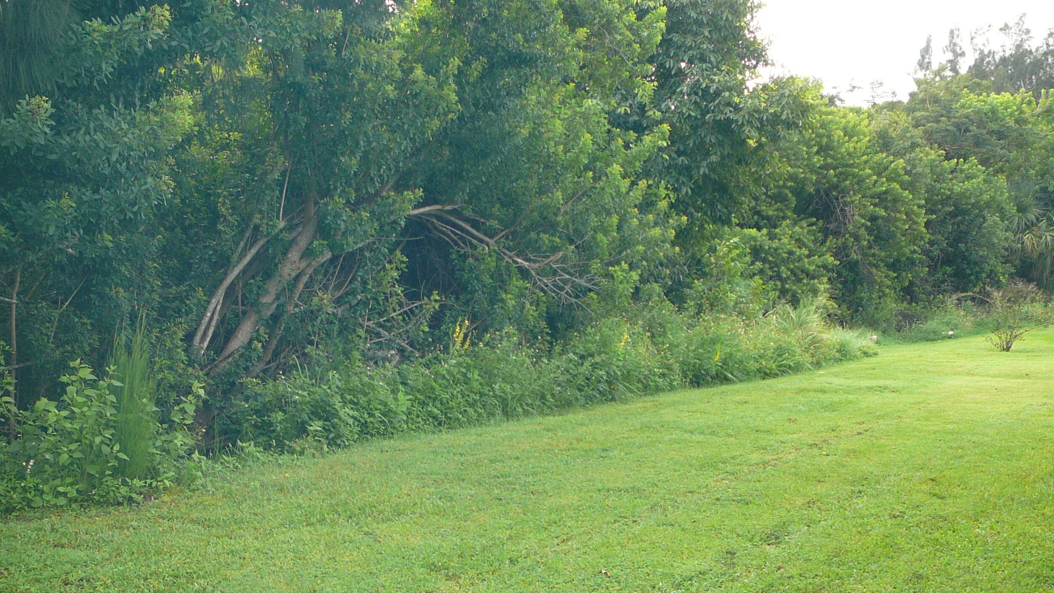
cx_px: 532
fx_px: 1090
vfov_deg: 30.4
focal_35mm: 39
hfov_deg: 51.6
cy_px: 329
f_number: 2.8
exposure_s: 1/100
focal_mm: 5.2
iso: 80
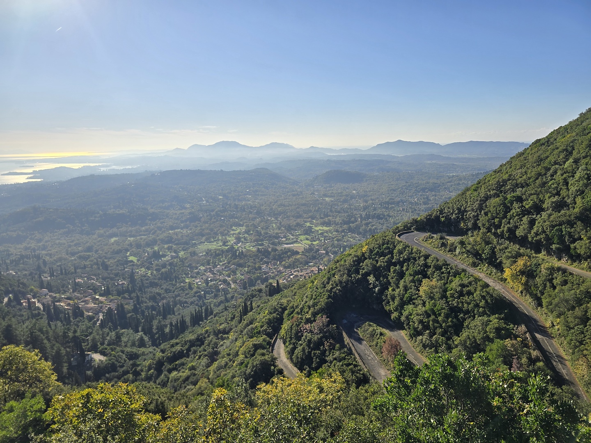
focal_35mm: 23
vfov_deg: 58.9
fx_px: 393
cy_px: 222
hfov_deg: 73.9
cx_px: 296
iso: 12
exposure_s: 1/1387
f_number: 1.7
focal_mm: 6.3
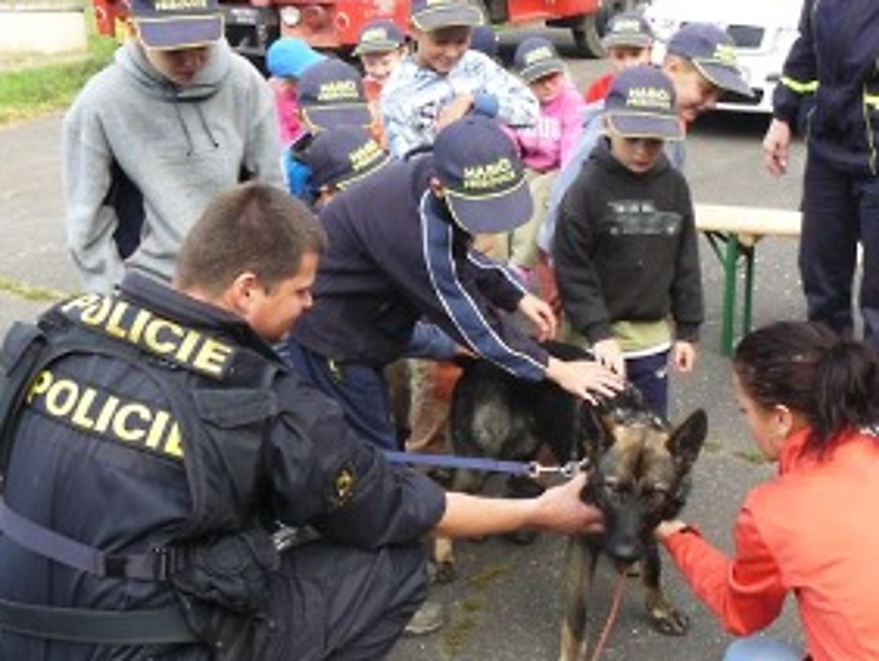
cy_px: 337
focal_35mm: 51
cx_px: 608
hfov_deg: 36.9
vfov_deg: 28.6
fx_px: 1296
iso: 100
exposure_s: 1/125
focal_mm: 6
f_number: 4
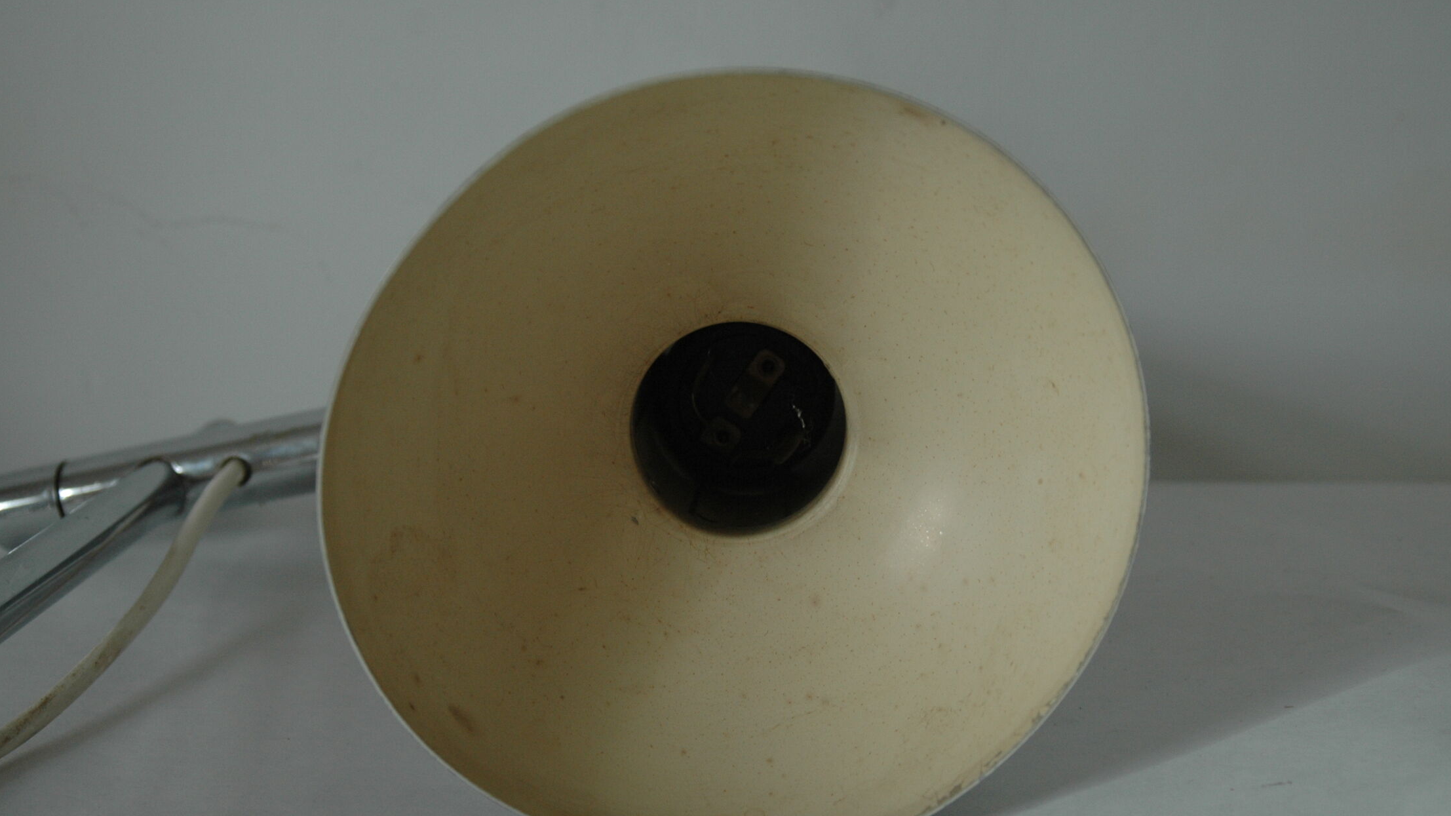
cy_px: 470
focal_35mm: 54
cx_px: 721
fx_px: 2077
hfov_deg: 38.5
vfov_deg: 22.2
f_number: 4.5
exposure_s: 1/80
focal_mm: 34
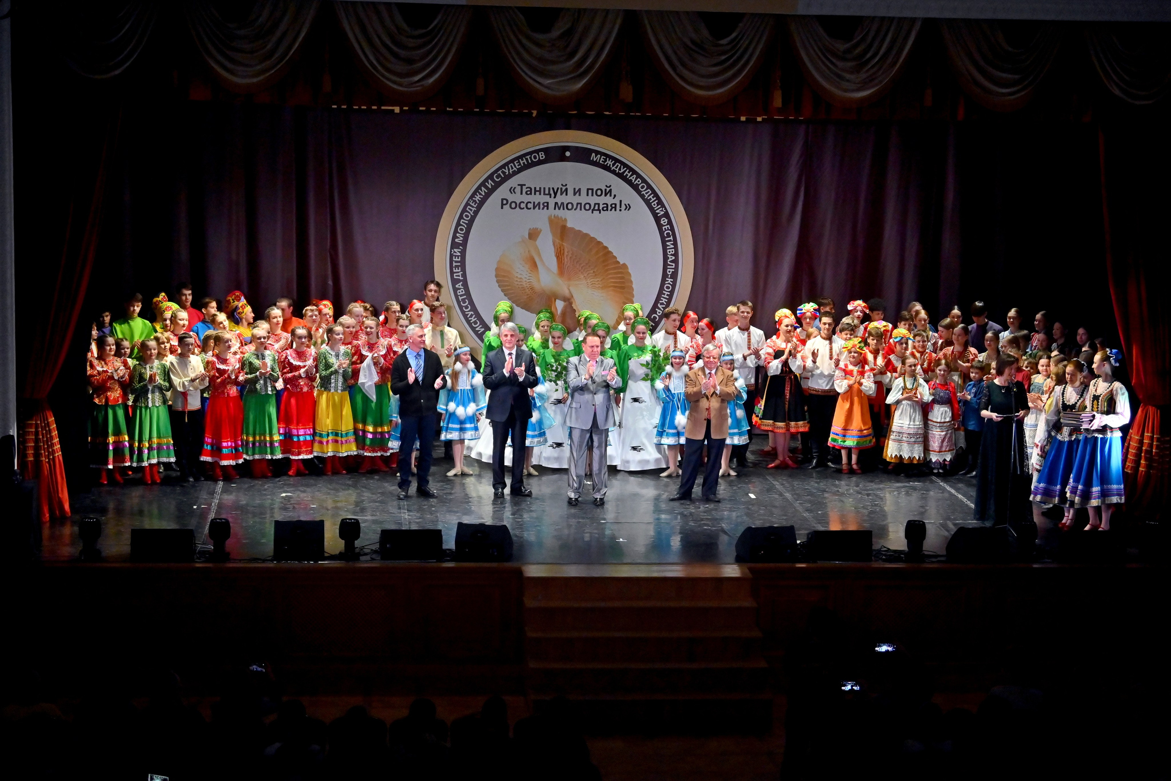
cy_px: 390
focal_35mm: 64
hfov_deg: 31.2
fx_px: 2098
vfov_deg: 21.1
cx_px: 586
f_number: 6
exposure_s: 1/350
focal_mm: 43
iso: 1600
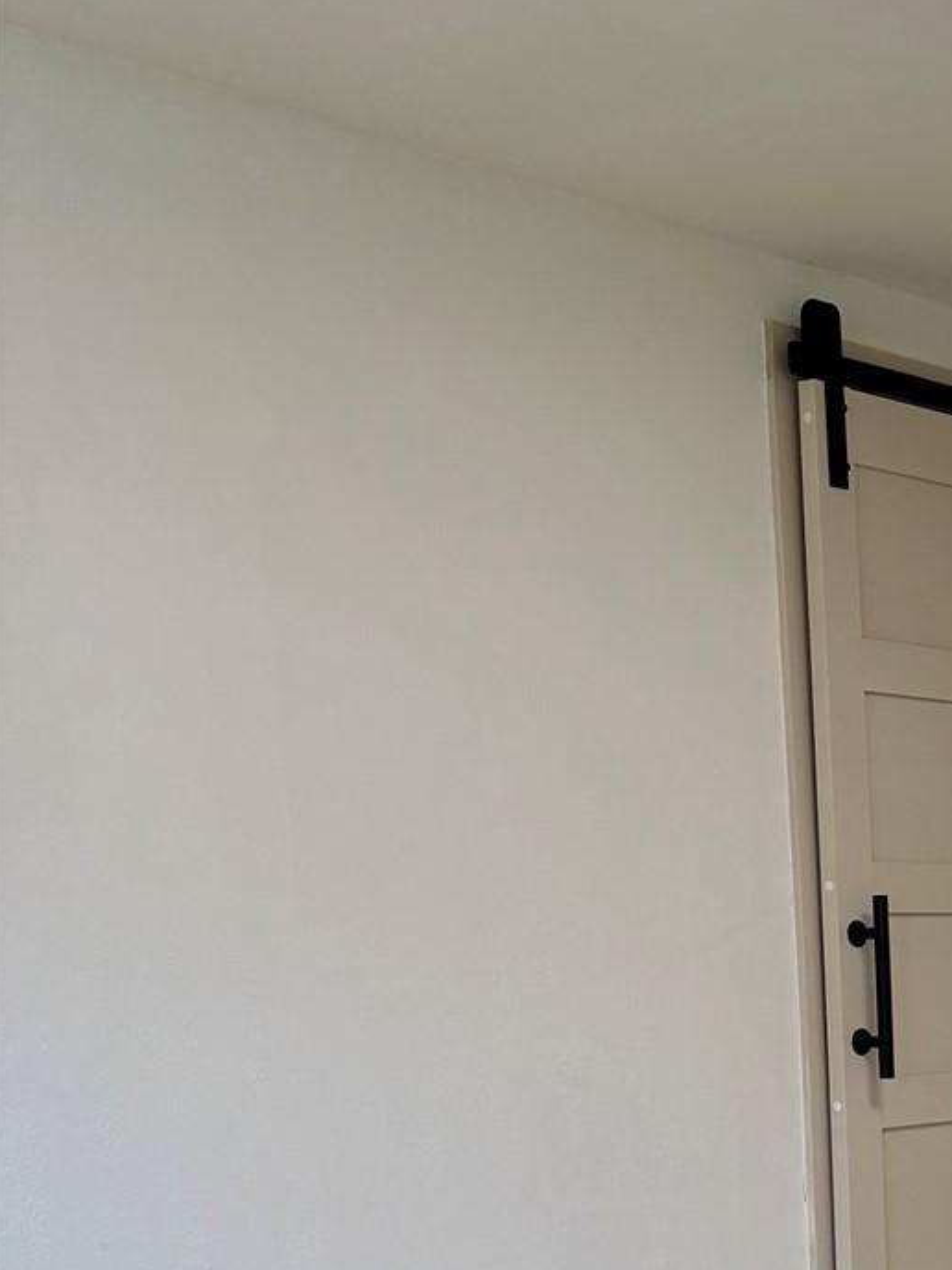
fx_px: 2457
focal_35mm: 67
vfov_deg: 27.8
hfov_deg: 19.7
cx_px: 1319
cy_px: 1172
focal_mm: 6.76
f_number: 1.78
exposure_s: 1/241
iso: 160
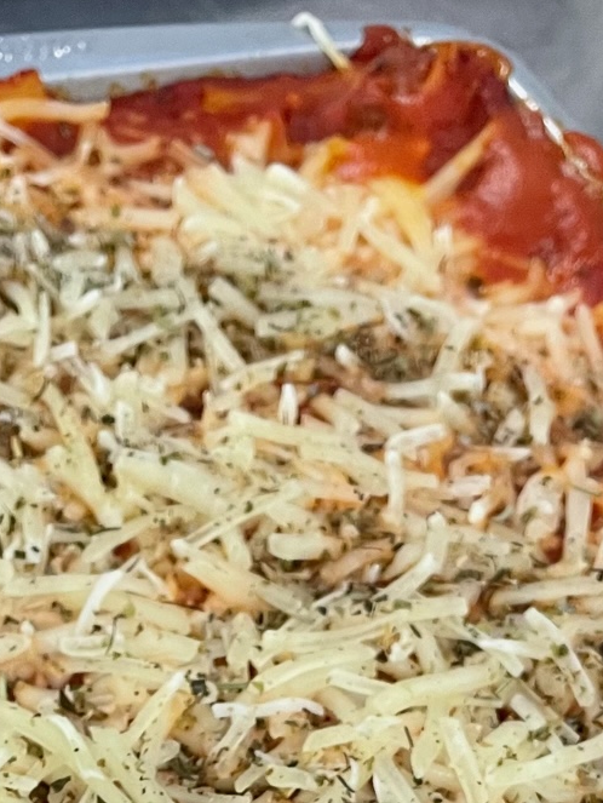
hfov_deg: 18.7
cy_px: 1114
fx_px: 1833
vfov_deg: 21.7
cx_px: 231
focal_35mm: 79
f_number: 1.6
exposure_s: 1/88
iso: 125
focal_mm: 4.2
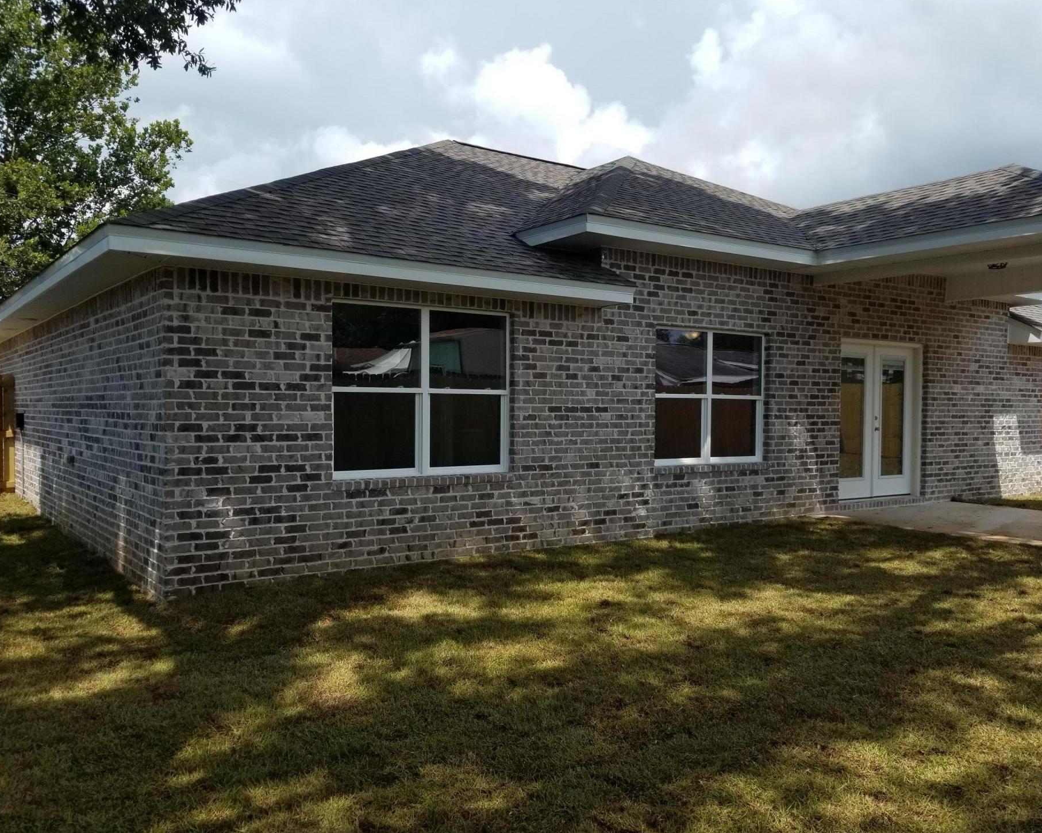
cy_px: 427
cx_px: 524
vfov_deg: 51.5
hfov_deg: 62.2
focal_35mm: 28
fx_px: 863
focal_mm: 4.3
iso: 50
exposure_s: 1/2856
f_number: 1.7
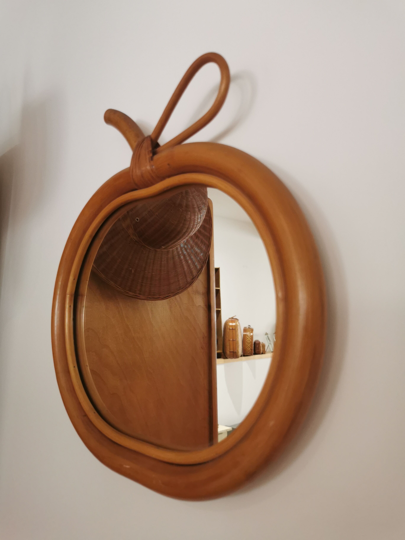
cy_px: 270
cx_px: 202
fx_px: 421
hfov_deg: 51.4
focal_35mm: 27
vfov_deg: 65.3
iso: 250
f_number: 1.8
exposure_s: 1/50
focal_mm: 5.58
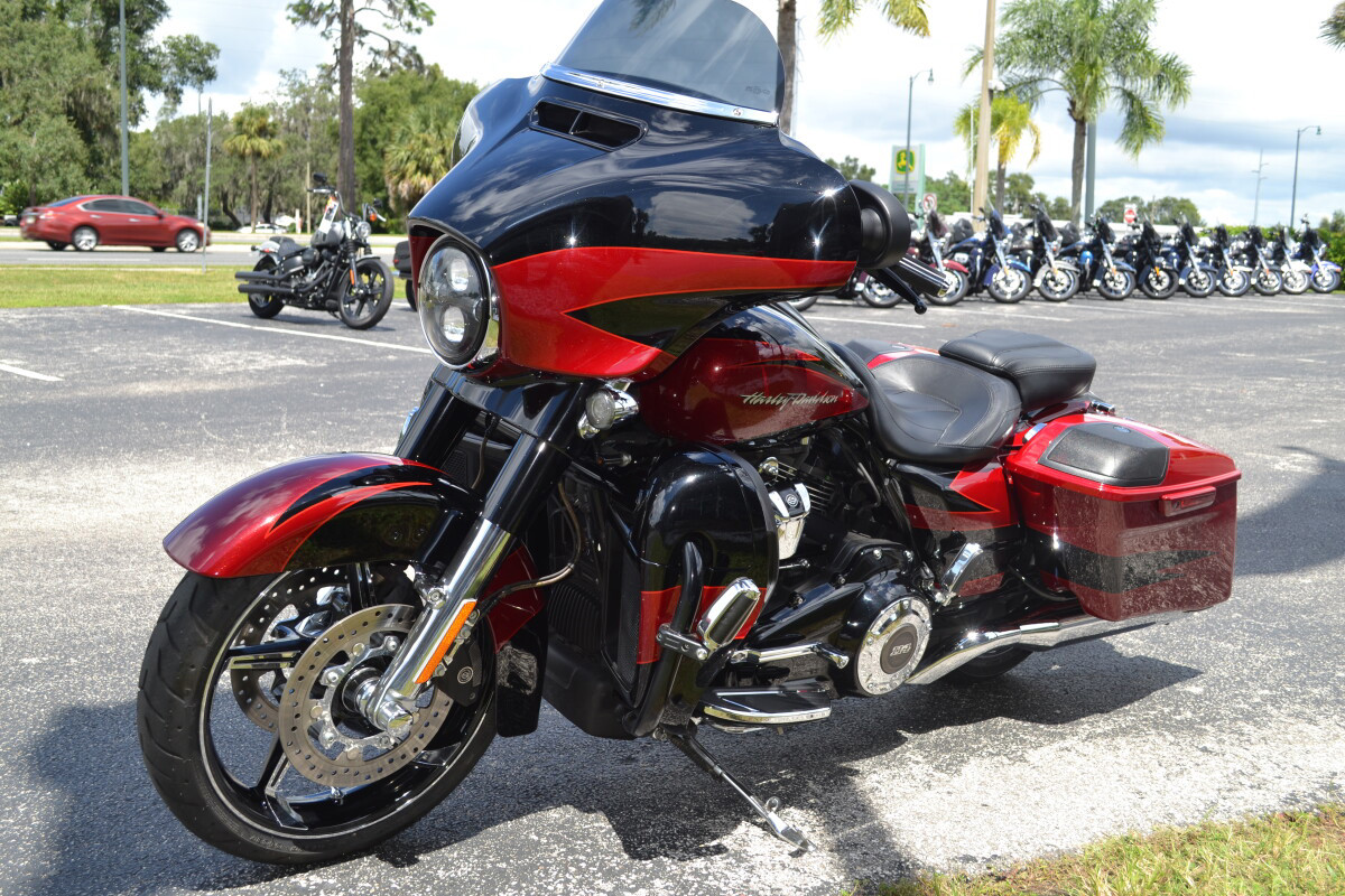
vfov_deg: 34.2
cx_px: 672
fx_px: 1457
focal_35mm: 39
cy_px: 448
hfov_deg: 49.6
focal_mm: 26
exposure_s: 1/200
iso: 100
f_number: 6.3
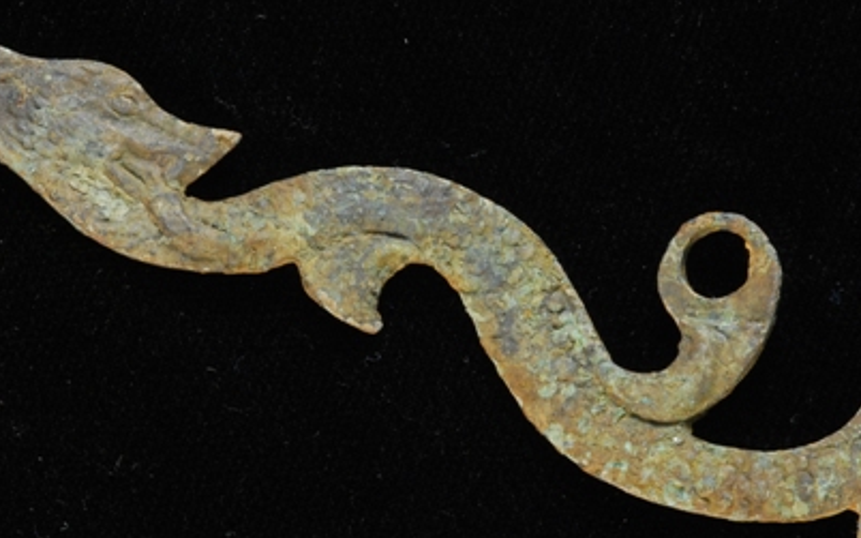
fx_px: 7201
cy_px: 259
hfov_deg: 6.8
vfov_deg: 4.3
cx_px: 450
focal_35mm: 307
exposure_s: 1/2
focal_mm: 105
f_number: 18
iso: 250
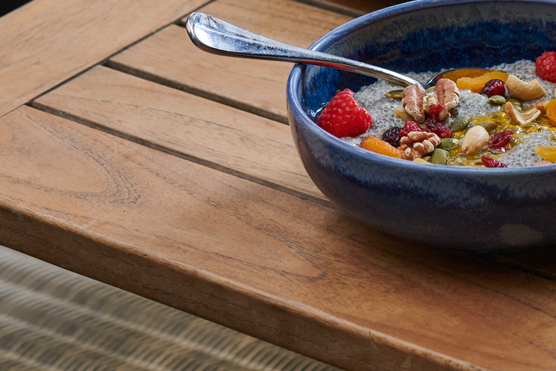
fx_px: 3536
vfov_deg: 6.0
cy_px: -20
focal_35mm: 229
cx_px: 586
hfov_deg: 8.9
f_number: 9
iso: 500
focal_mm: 105
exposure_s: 1/125
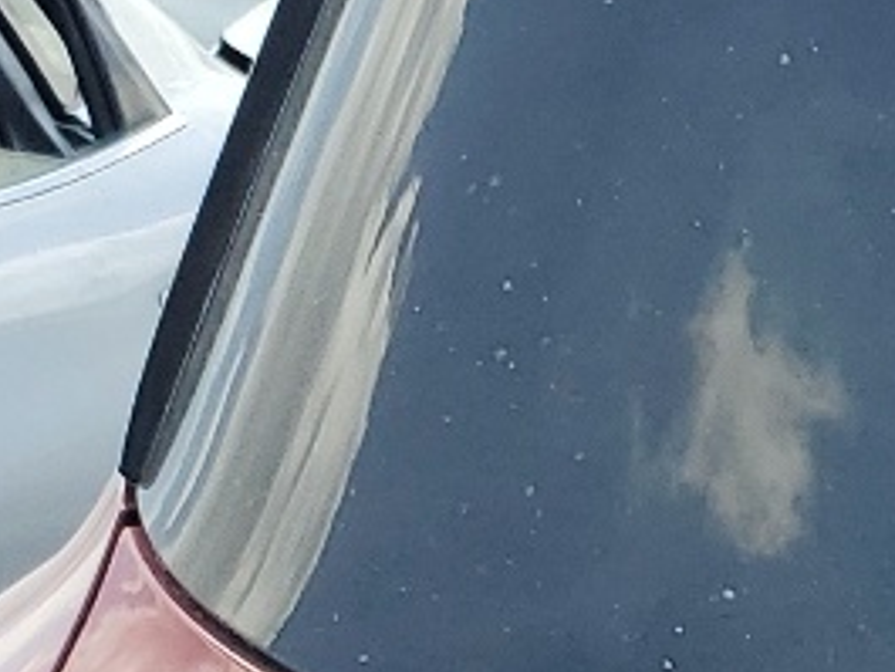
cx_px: 1871
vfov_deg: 8.9
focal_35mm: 157
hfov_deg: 11.2
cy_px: 1361
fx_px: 4061
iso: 50
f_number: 1.5
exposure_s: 1/1111
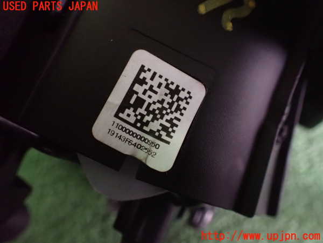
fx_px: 280
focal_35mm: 30
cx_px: 162
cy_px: 122
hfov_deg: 60.0
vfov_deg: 46.8
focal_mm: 5.4
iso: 1250
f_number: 2.3
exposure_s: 1/30
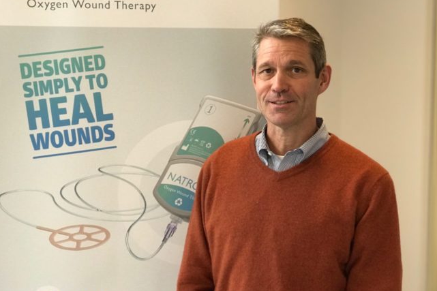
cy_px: 124
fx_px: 765
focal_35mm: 63
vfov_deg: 21.5
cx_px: 229
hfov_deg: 31.9
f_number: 2.8
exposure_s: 1/50
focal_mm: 6.6
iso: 125
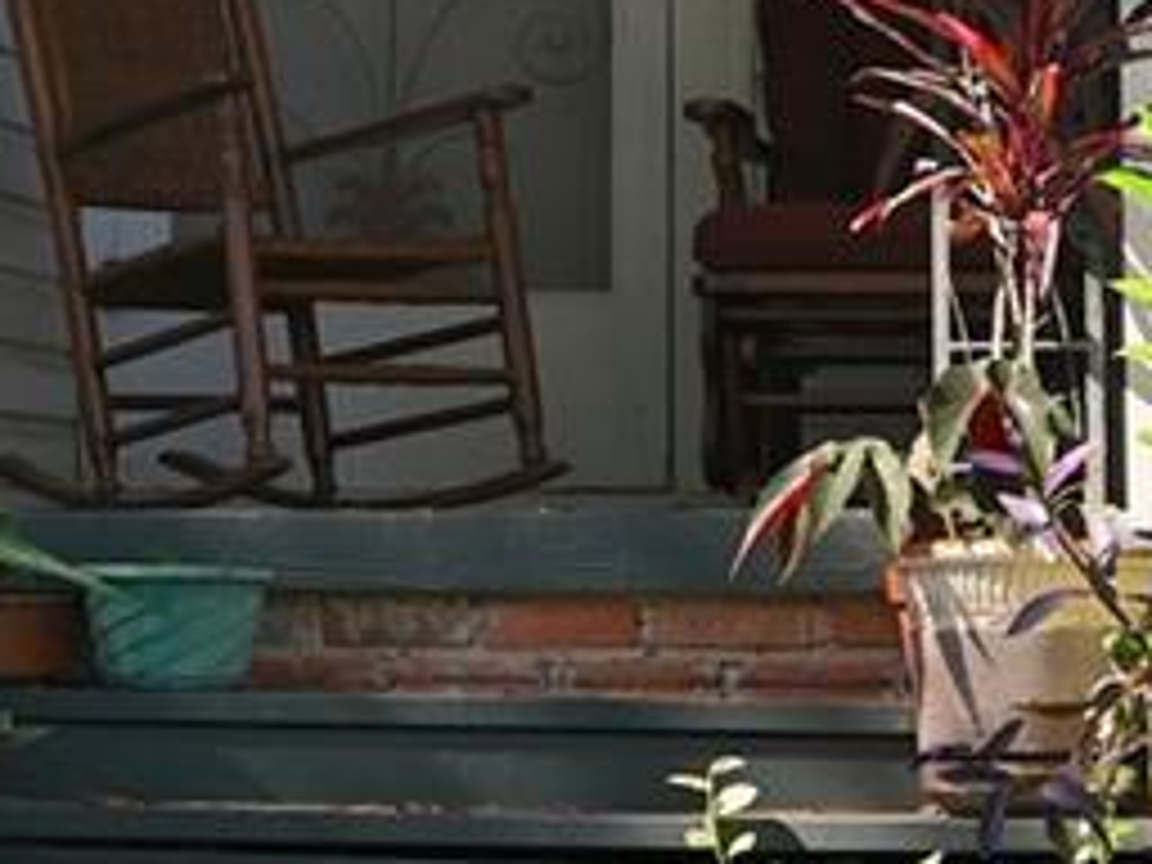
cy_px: -7
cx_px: 396
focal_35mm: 192
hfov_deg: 10.3
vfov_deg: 7.7
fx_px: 6390
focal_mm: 50
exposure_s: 1/100
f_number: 6.3
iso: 125
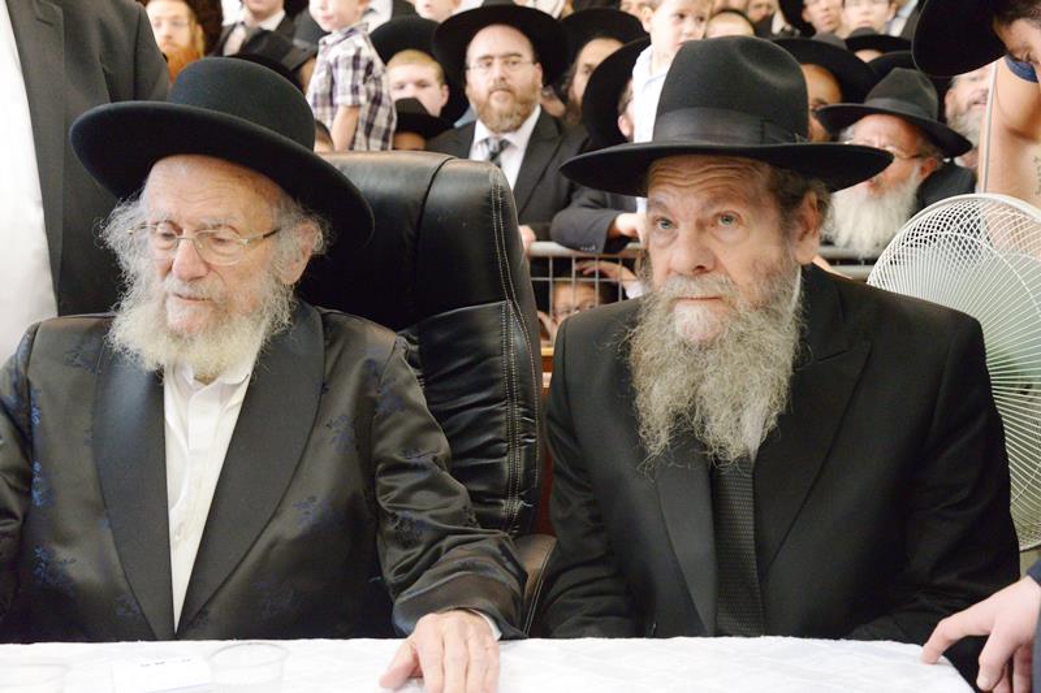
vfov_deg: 22.6
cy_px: 346
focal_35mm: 60
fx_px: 1735
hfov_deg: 33.4
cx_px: 520
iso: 6400
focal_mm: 60
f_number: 6.3
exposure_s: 1/125
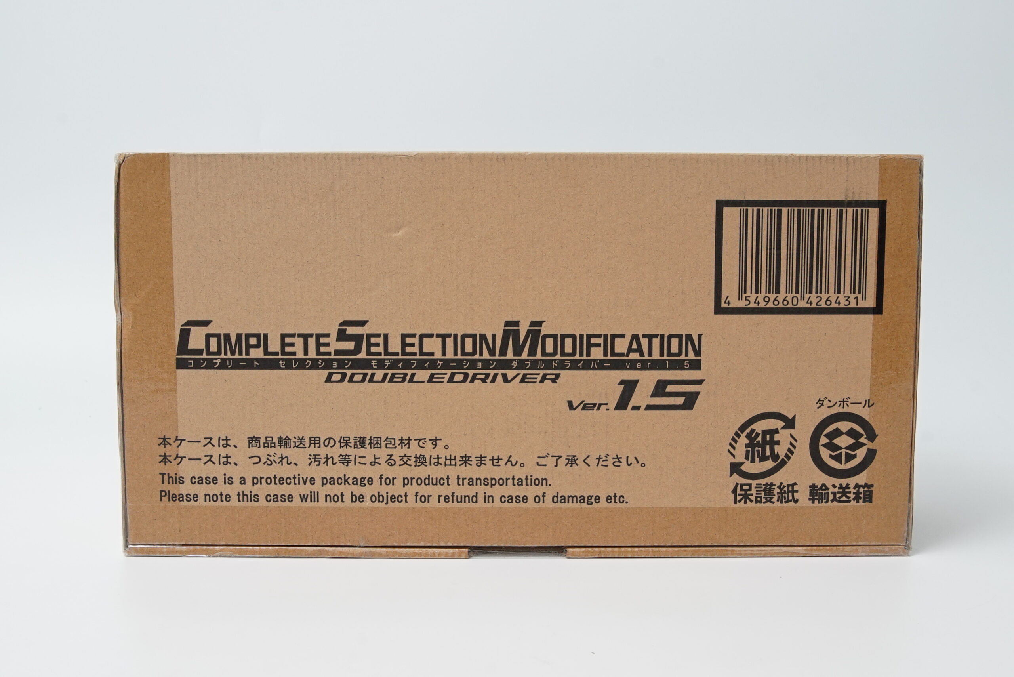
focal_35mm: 42
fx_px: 1183
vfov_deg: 31.9
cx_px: 507
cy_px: 338
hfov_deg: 46.4
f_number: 10
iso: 1000
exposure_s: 1/20
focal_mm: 28
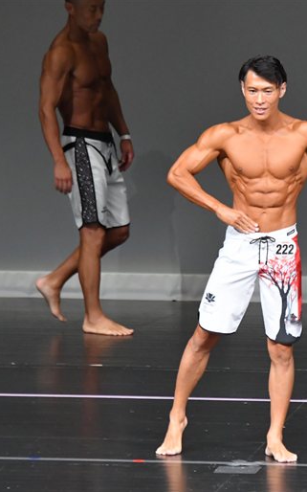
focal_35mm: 530
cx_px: 274
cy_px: 246
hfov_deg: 2.5
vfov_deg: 4.0
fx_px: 7099
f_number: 5.6
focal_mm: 230
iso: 5000
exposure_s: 1/400
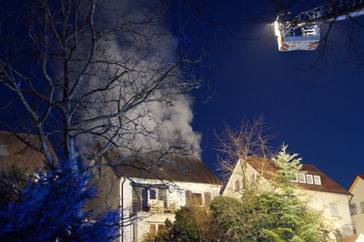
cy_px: 121
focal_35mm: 52
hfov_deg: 37.9
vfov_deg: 25.7
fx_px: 530
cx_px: 182
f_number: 4.5
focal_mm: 35
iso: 3200
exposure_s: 1/6
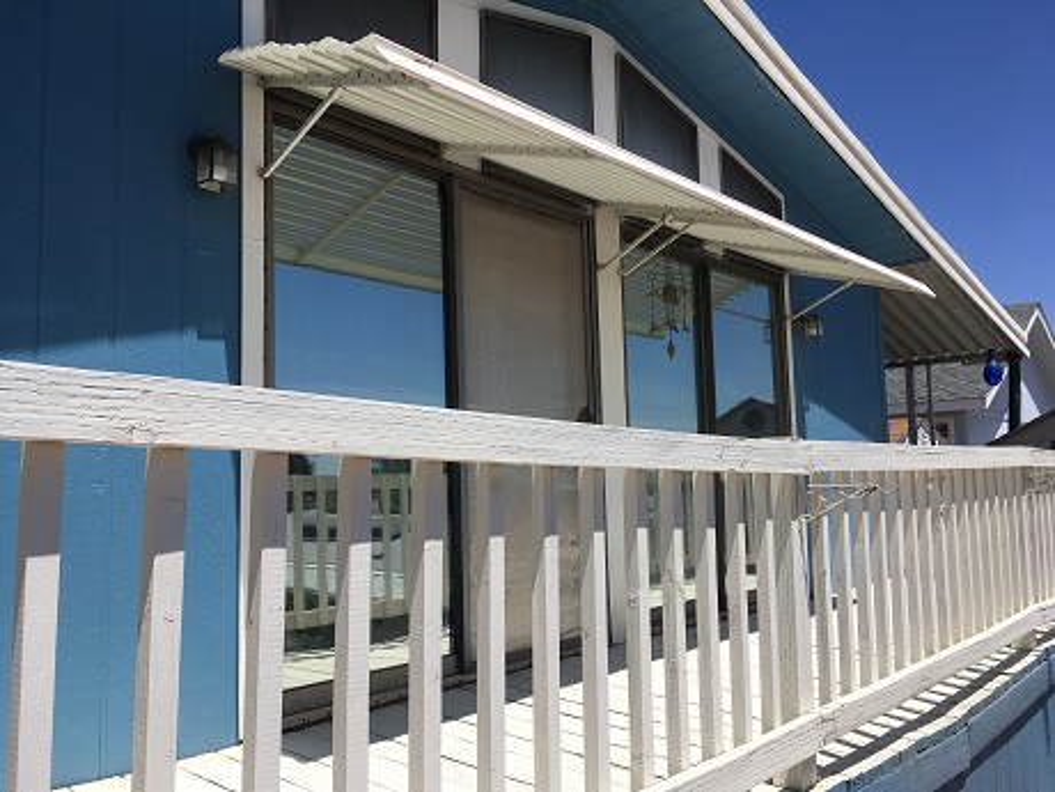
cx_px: 528
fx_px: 884
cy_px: 396
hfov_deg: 61.7
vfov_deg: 48.2
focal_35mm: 29
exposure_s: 1/2653
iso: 25
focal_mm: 4.15
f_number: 2.2
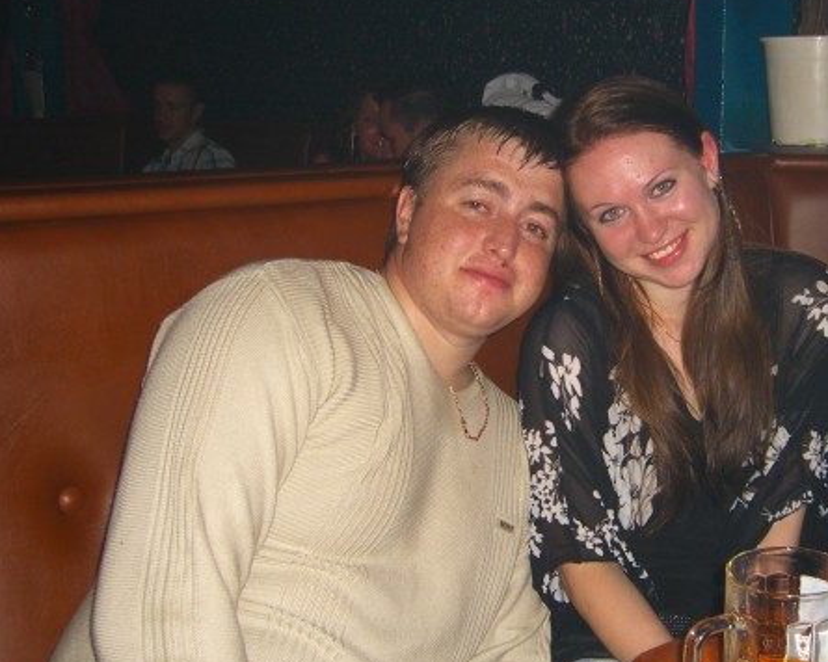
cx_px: 554
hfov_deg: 36.9
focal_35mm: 50
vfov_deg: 30.3
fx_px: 1225
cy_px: 333
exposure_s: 1/60
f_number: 2.8
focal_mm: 7.9
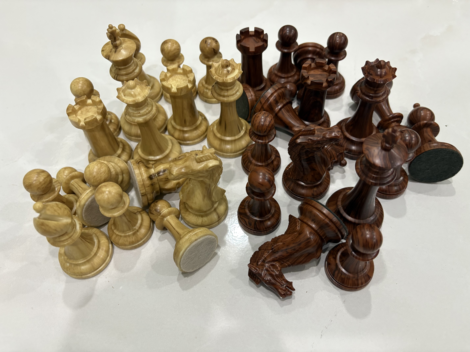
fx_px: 353
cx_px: 235
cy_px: 176
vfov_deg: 53.1
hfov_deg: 67.3
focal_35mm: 26
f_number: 1.6
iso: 320
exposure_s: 1/60
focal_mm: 5.96
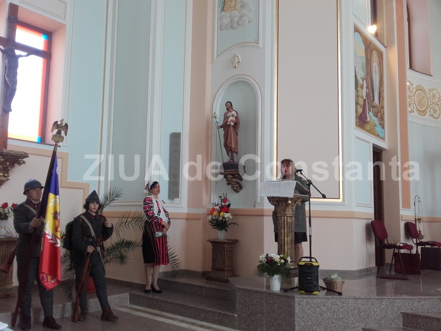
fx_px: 395
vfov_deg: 45.4
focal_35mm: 31
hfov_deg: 58.4
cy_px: 166
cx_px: 220
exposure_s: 1/50
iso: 60
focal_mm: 3.31
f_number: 2.2
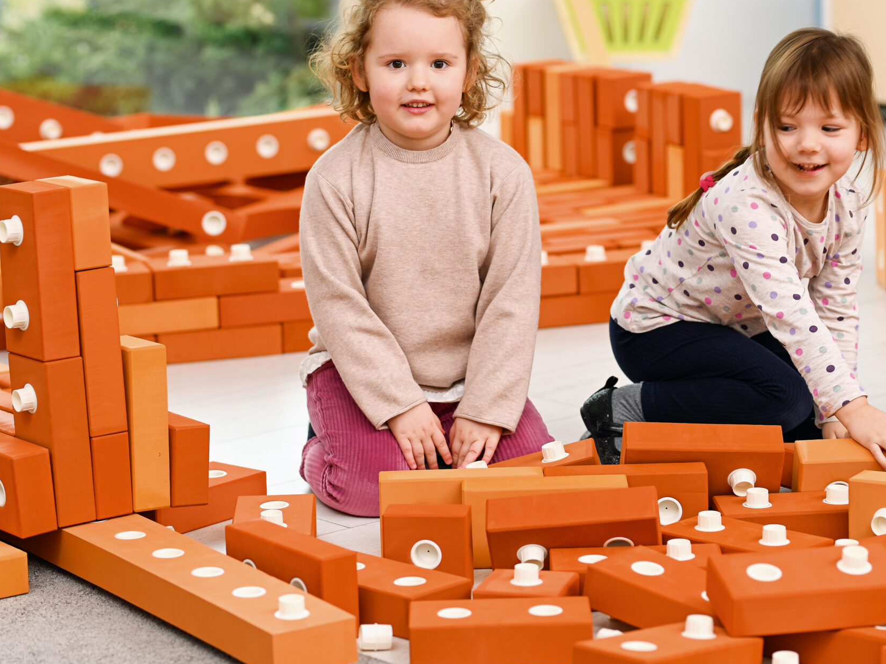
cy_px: 244
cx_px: 582
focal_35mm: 126
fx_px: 3224
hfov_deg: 15.6
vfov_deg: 11.8
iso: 64
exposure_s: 1/60
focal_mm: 85
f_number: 2.8
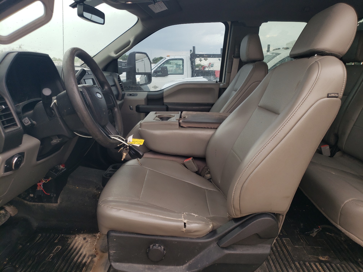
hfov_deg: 67.3
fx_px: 273
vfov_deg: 53.1
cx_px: 182
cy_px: 136
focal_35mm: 26
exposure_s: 1/132
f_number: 1.5
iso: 50
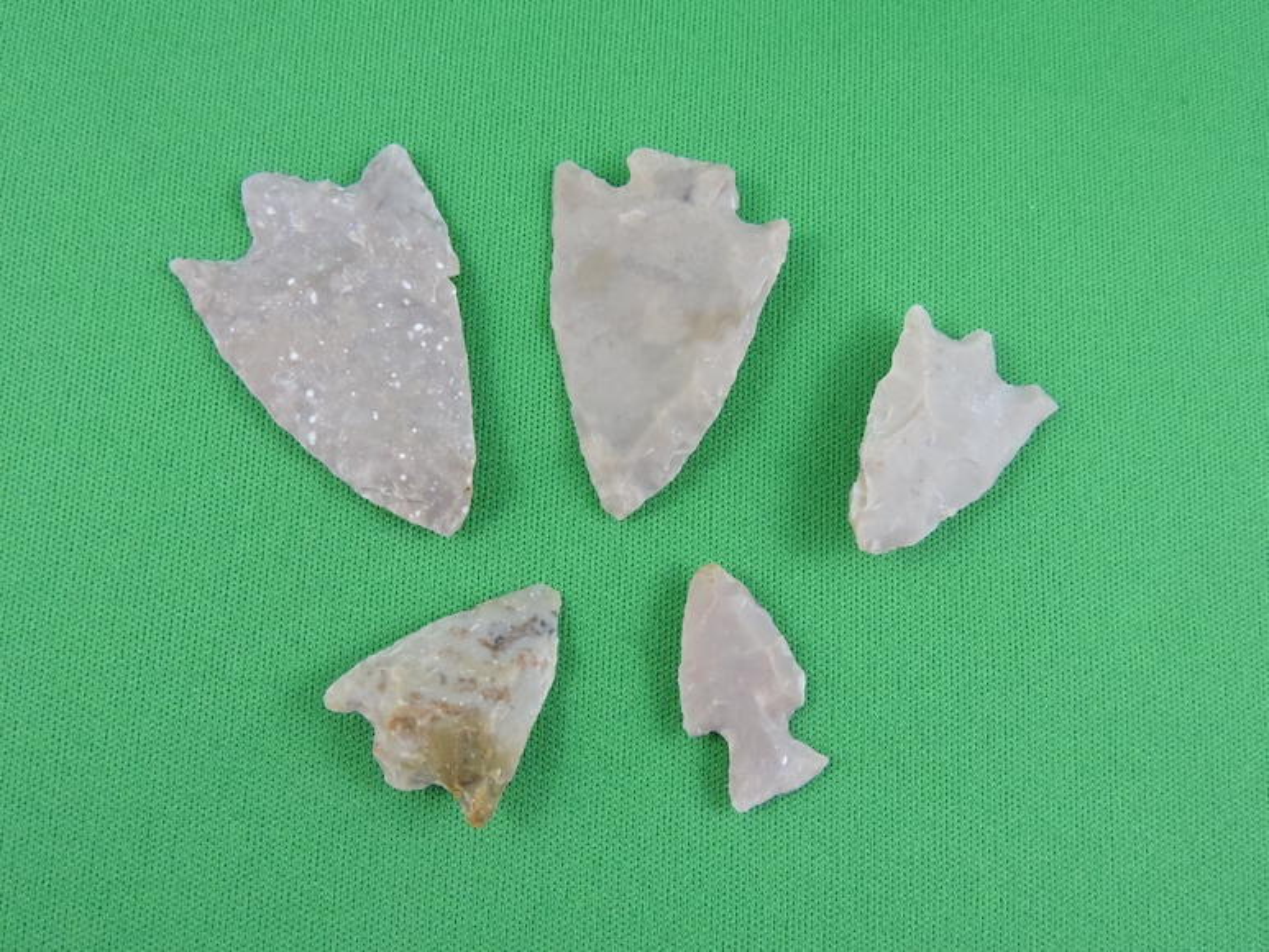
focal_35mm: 30
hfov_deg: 60.0
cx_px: 634
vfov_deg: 46.8
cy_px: 476
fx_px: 1100
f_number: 3.5
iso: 560
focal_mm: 5.4
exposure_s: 1/125
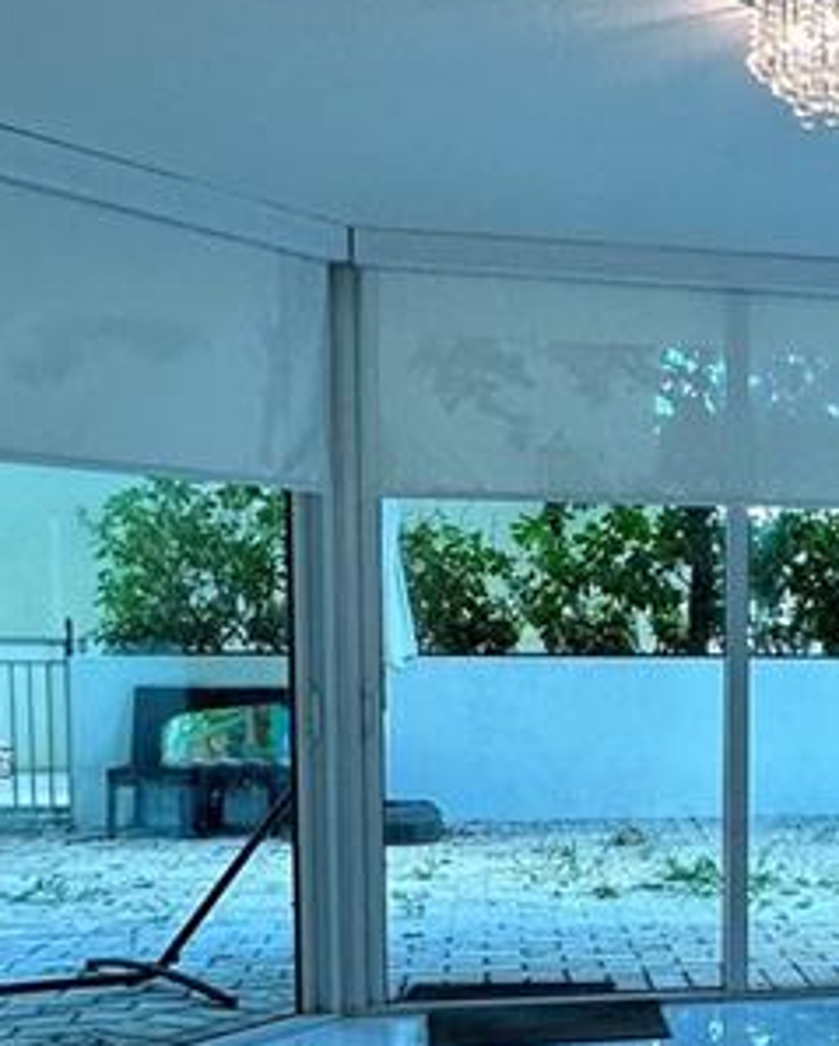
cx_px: 948
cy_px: 762
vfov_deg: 33.6
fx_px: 1705
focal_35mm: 55
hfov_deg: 25.4
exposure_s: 1/120
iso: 200
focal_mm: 2.22
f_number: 2.2
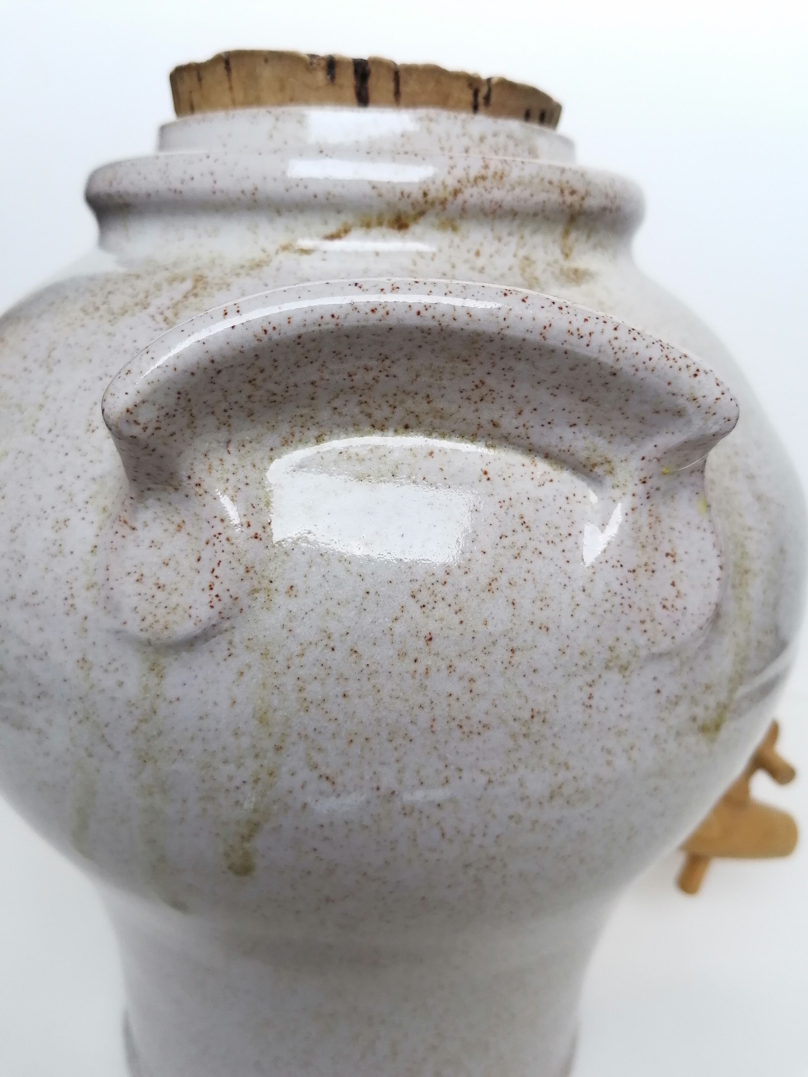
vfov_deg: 65.3
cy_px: 538
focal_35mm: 27
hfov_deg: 51.4
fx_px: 840
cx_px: 404
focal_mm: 4.75
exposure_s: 1/50
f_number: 1.8
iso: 160
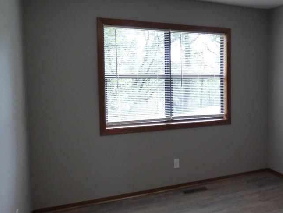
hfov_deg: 54.5
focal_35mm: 32
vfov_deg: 44.1
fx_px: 262
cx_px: 208
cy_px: 99
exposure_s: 1/60
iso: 250
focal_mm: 3.58
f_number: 2.8
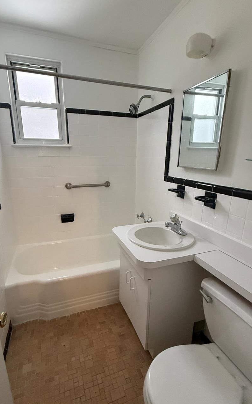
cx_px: 119
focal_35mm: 18
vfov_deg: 91.0
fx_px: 198
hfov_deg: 64.9
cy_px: 213
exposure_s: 1/120
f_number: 2.2
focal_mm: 2.22
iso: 640
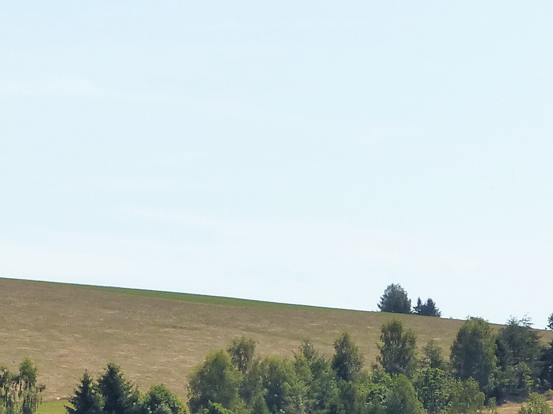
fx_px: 4041
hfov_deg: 7.8
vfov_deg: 5.8
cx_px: 178
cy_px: 544
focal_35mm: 253
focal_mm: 12.5
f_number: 4
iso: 160
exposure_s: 1/1000
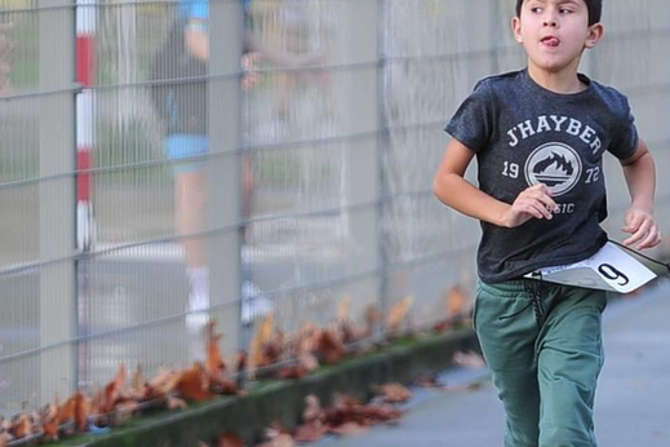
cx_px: 465
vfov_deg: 2.6
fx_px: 10031
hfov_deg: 3.8
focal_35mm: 539
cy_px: 245
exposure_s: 1/800
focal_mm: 175
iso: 500
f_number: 3.2
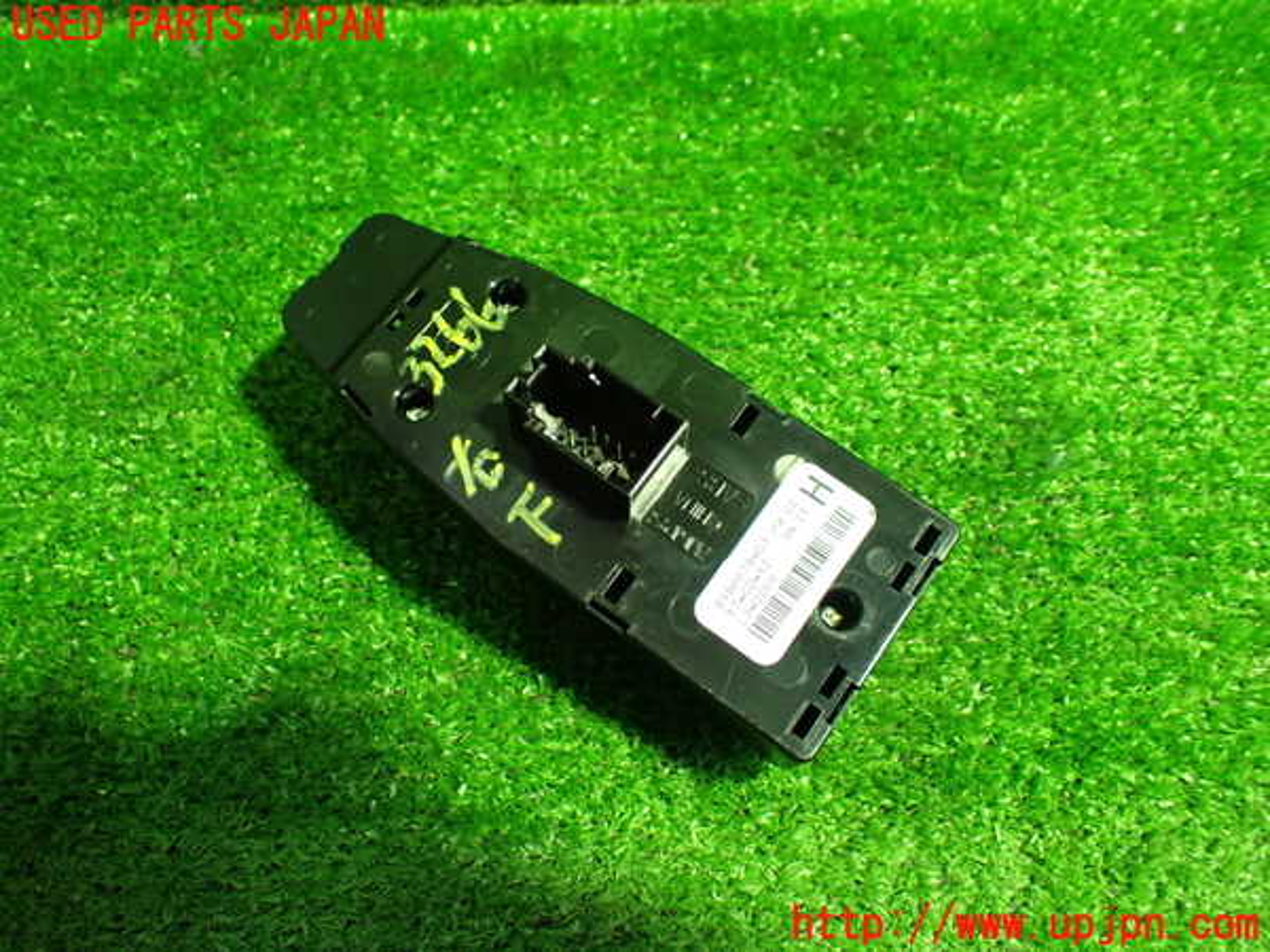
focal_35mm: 30
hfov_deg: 60.0
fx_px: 1101
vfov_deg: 46.8
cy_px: 476
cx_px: 635
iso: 800
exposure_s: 1/50
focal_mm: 5.4
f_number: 2.3
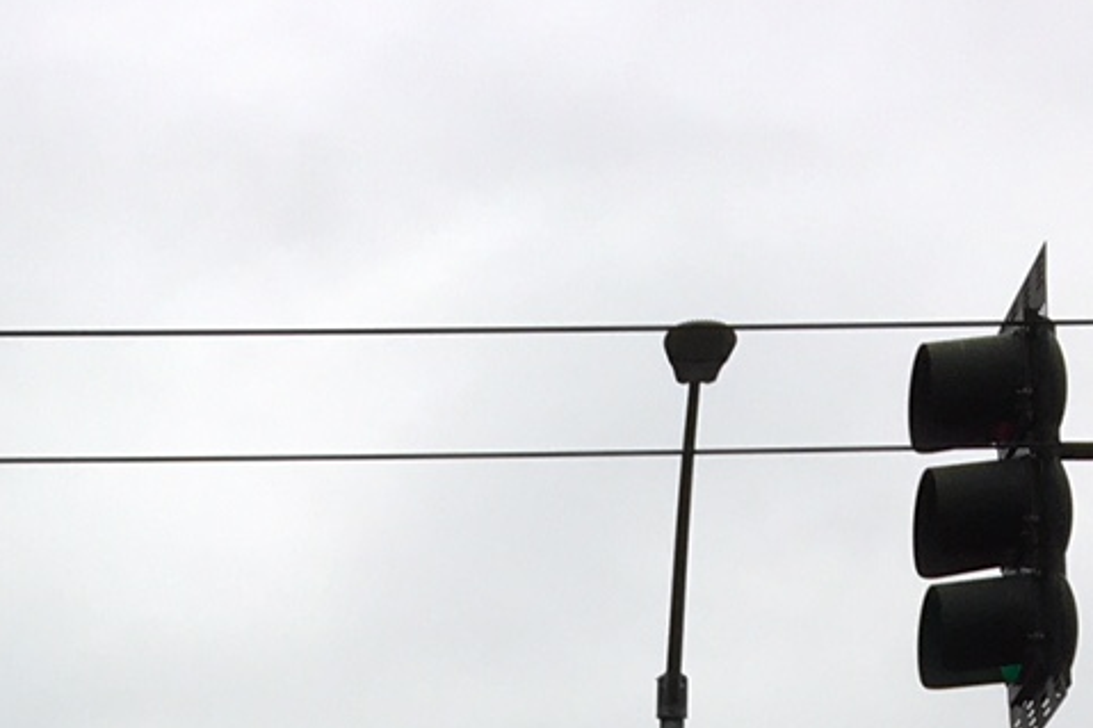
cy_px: 1657
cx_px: 308
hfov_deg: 16.1
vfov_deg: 9.7
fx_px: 3854
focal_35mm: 127
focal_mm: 4.15
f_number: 2.2
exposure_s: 1/160
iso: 25
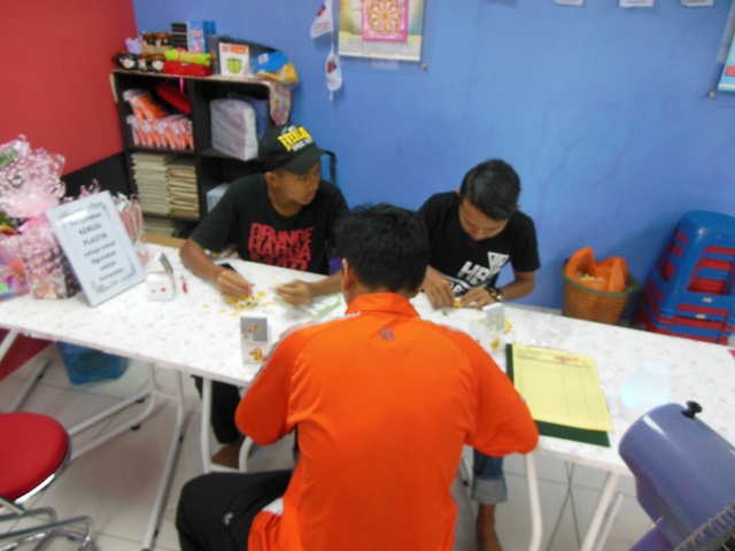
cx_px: 368
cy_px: 276
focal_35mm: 25
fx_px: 531
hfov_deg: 69.4
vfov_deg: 54.9
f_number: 3.2
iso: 400
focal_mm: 4.5
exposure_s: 1/30
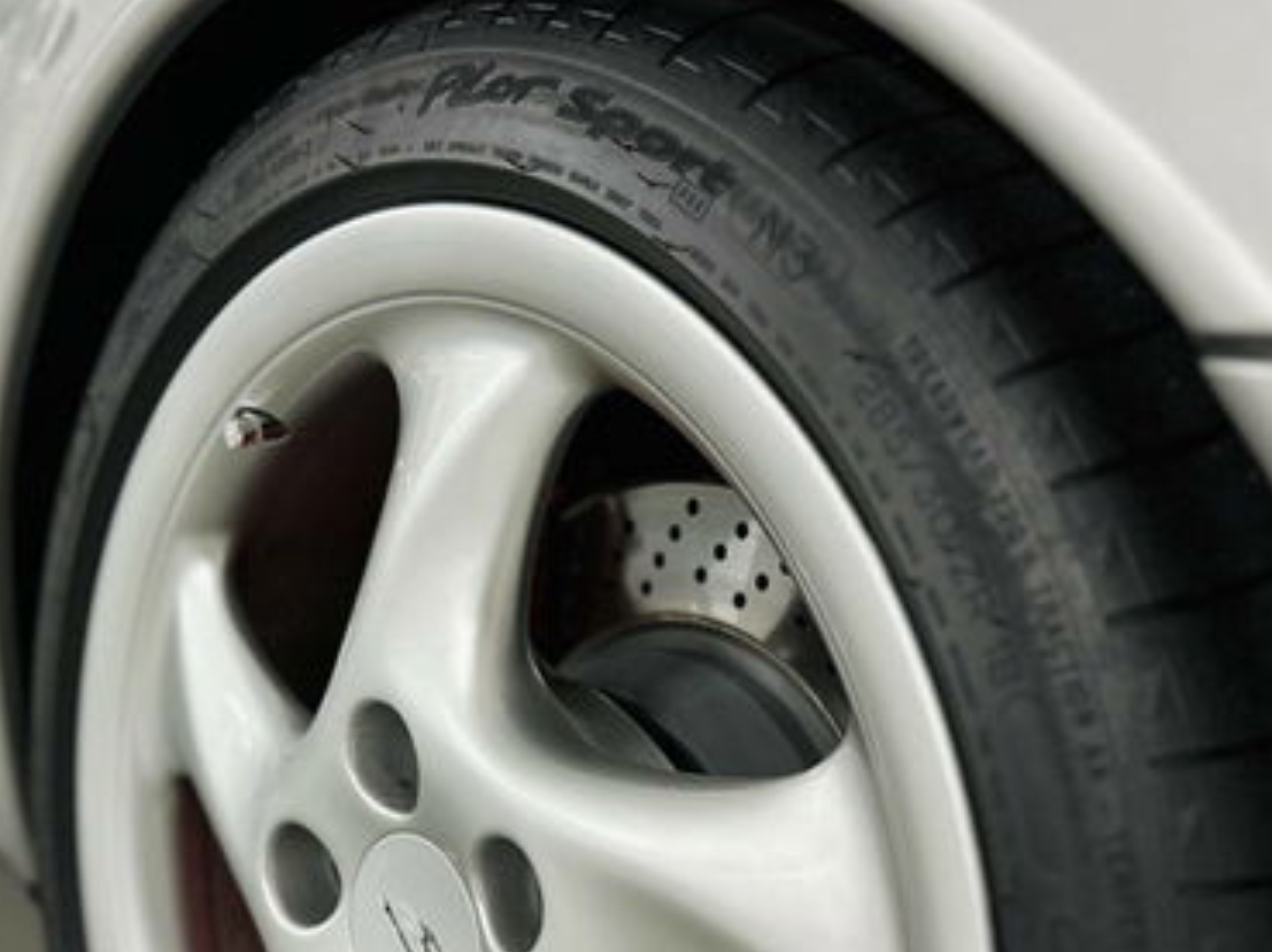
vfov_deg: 28.3
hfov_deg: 37.8
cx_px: 417
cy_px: 797
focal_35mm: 50
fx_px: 1836
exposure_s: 1/50
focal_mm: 6.86
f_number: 1.78
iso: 320
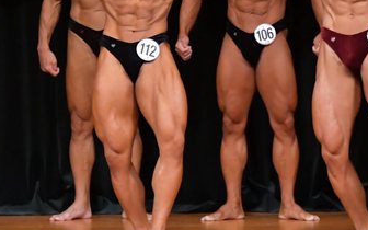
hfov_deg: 3.7
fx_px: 5656
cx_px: 27
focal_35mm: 564
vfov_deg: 2.3
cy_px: 85
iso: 5000
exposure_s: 1/400
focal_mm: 160
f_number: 5.6
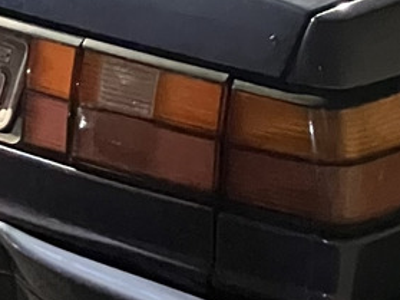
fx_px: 1351
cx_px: 409
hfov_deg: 16.5
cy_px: 28
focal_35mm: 117
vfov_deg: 12.6
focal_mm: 3.99
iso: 2000
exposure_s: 1/15
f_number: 1.8
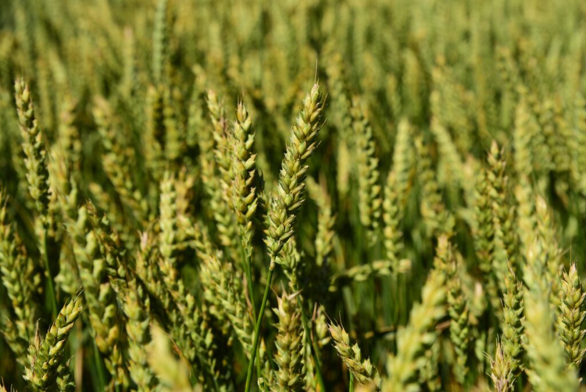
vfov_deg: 19.5
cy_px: 196
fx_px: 1140
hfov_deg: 28.8
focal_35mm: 70
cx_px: 293
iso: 250
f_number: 8
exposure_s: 1/1250
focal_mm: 70
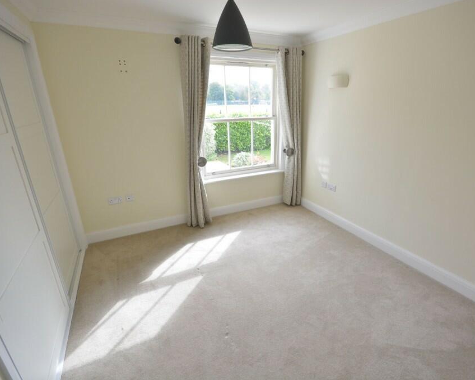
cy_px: 189
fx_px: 239
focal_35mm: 17
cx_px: 257
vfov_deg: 77.0
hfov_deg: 89.5
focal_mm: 10
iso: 400
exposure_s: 1/80
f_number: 8
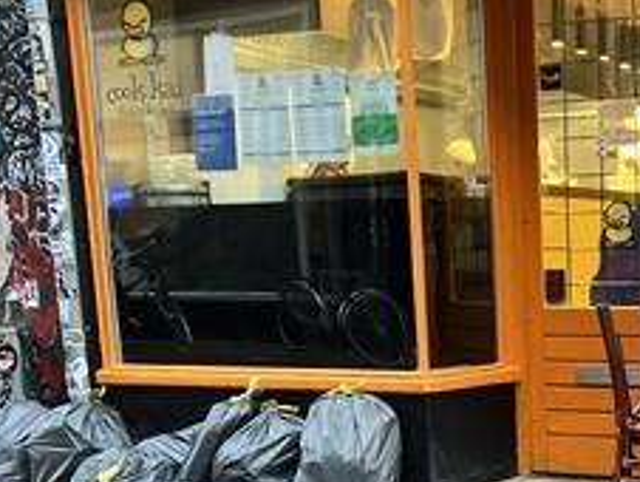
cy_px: 476
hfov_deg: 27.0
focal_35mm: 69
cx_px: 589
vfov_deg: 20.7
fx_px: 1277
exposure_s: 1/50
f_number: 1.5
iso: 400
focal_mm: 5.7
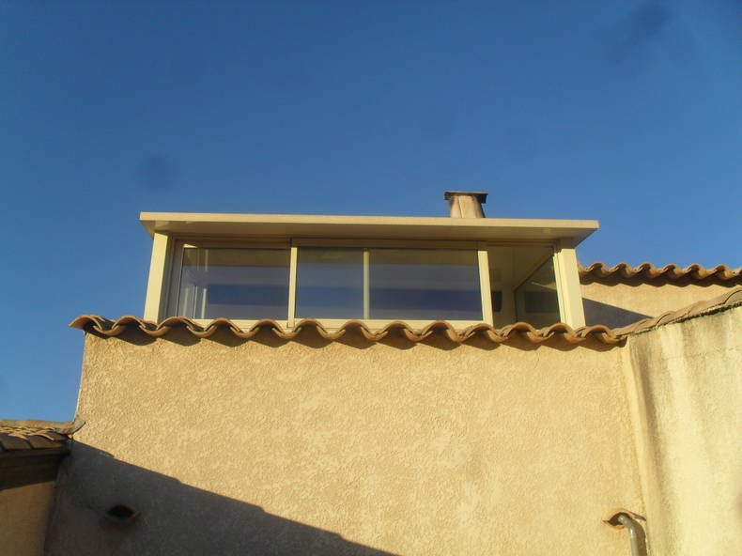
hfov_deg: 52.6
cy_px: 278
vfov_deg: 40.7
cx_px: 371
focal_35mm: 35
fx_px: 750
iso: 100
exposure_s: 1/90
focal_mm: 6.3
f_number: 8.4
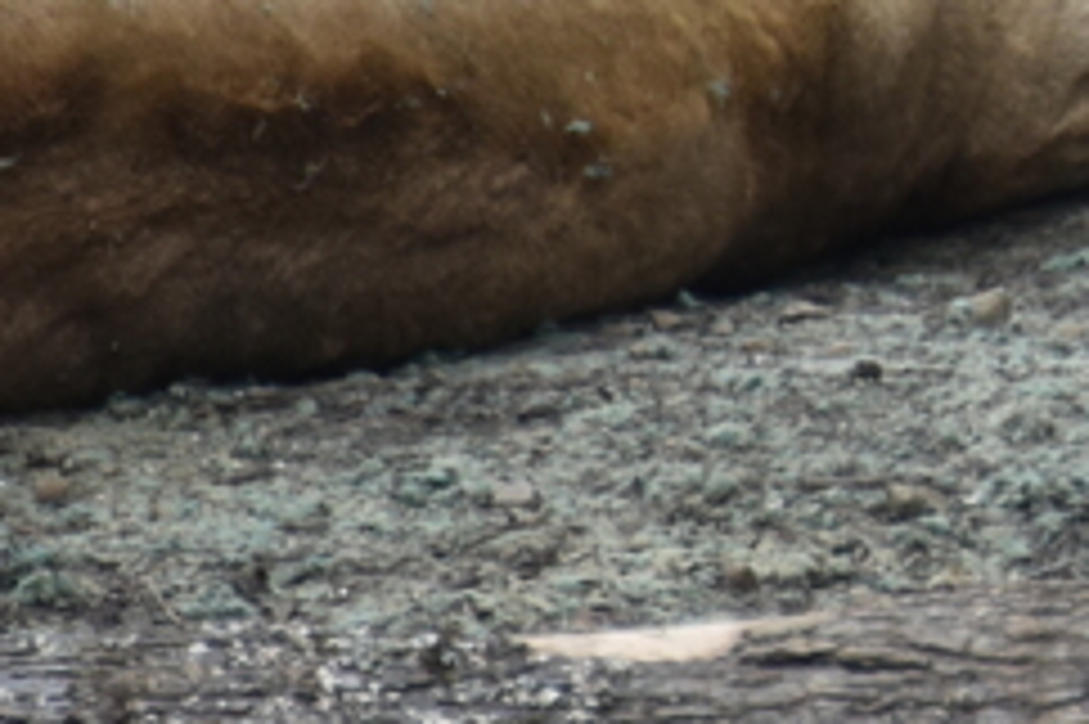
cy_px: -252
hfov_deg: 1.3
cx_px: 2007
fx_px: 47972
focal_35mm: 1587
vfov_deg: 0.9
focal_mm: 300
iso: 450
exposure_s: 1/640
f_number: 5.6
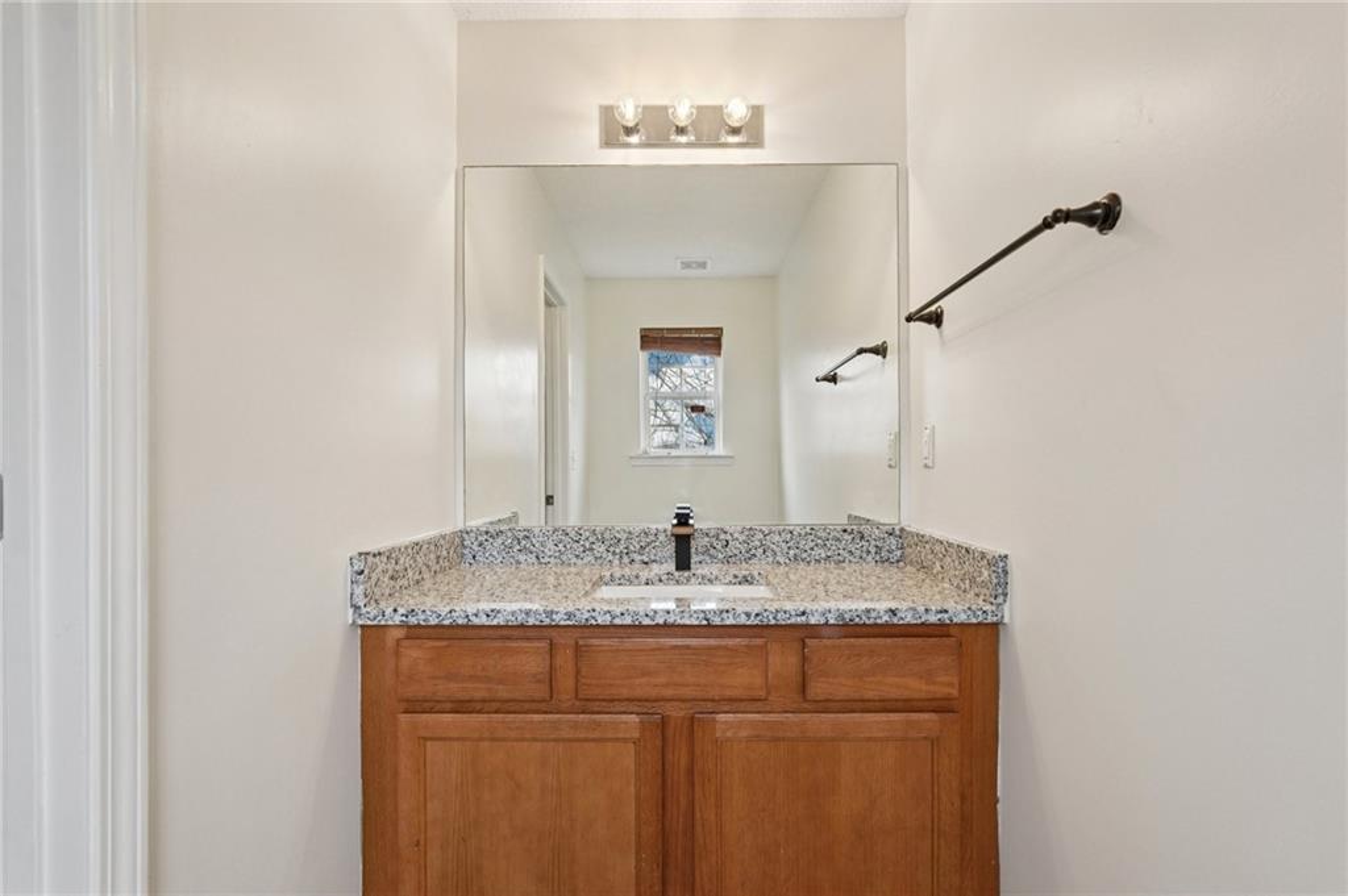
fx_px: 617
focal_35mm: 16
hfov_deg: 95.0
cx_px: 674
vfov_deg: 72.0
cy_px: 448
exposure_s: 1/50
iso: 800
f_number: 8
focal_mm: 16.5
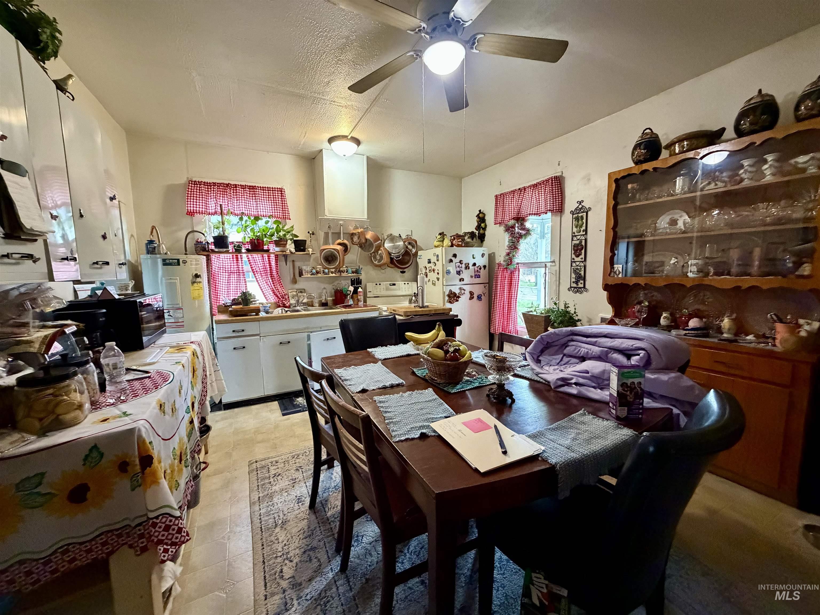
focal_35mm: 14
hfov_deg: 102.1
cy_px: 308
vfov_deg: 85.7
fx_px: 332
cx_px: 410
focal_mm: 2.22
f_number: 2.2
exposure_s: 1/60
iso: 800
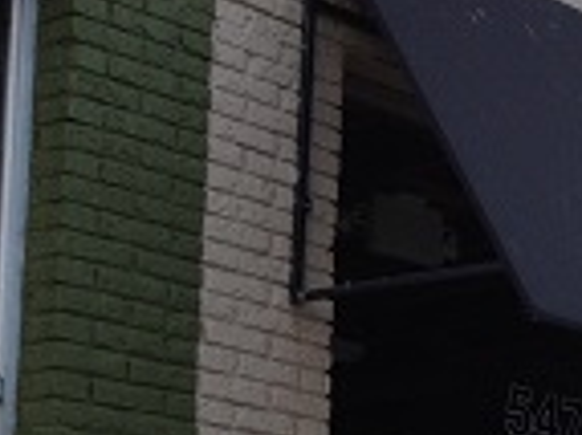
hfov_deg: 12.8
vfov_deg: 10.3
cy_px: 465
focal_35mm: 142
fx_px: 2385
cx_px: 1009
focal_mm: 4.28
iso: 50
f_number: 2.4
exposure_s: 1/325
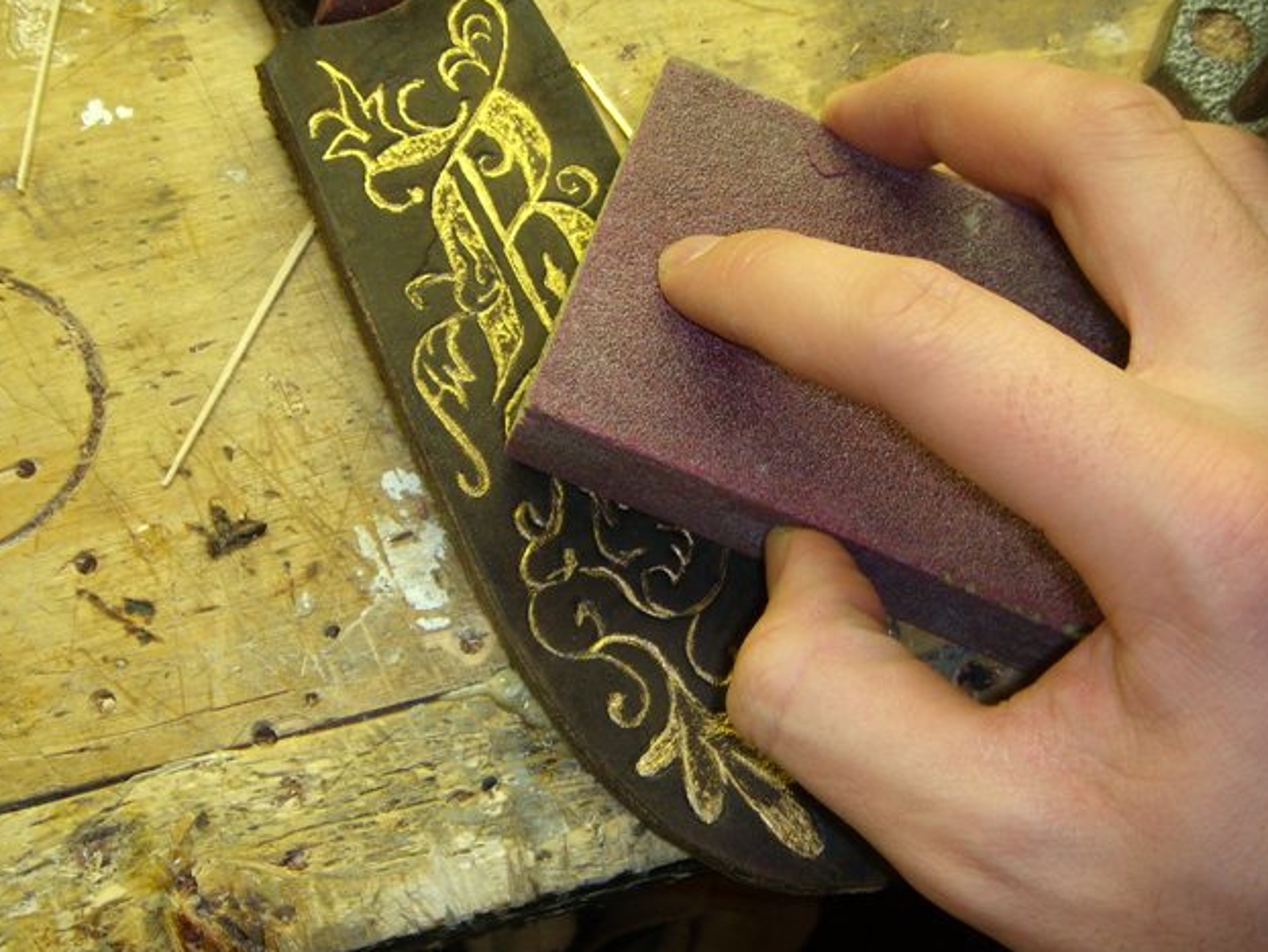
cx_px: 605
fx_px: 1576
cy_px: 451
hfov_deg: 43.8
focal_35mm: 43
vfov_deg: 33.6
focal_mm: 6.4
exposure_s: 1/30.3
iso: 88
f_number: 3.5
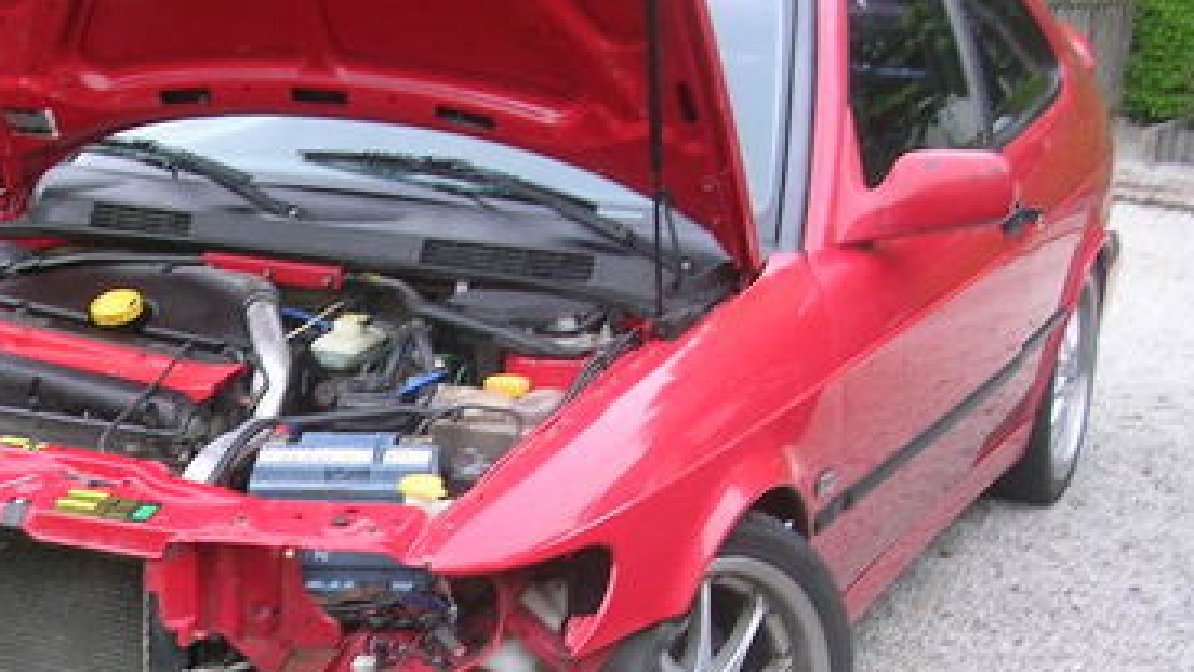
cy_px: 717
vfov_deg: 16.3
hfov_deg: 28.5
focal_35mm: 72
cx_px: 172
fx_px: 2280
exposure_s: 1/89.8
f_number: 2.8
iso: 50
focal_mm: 5.8
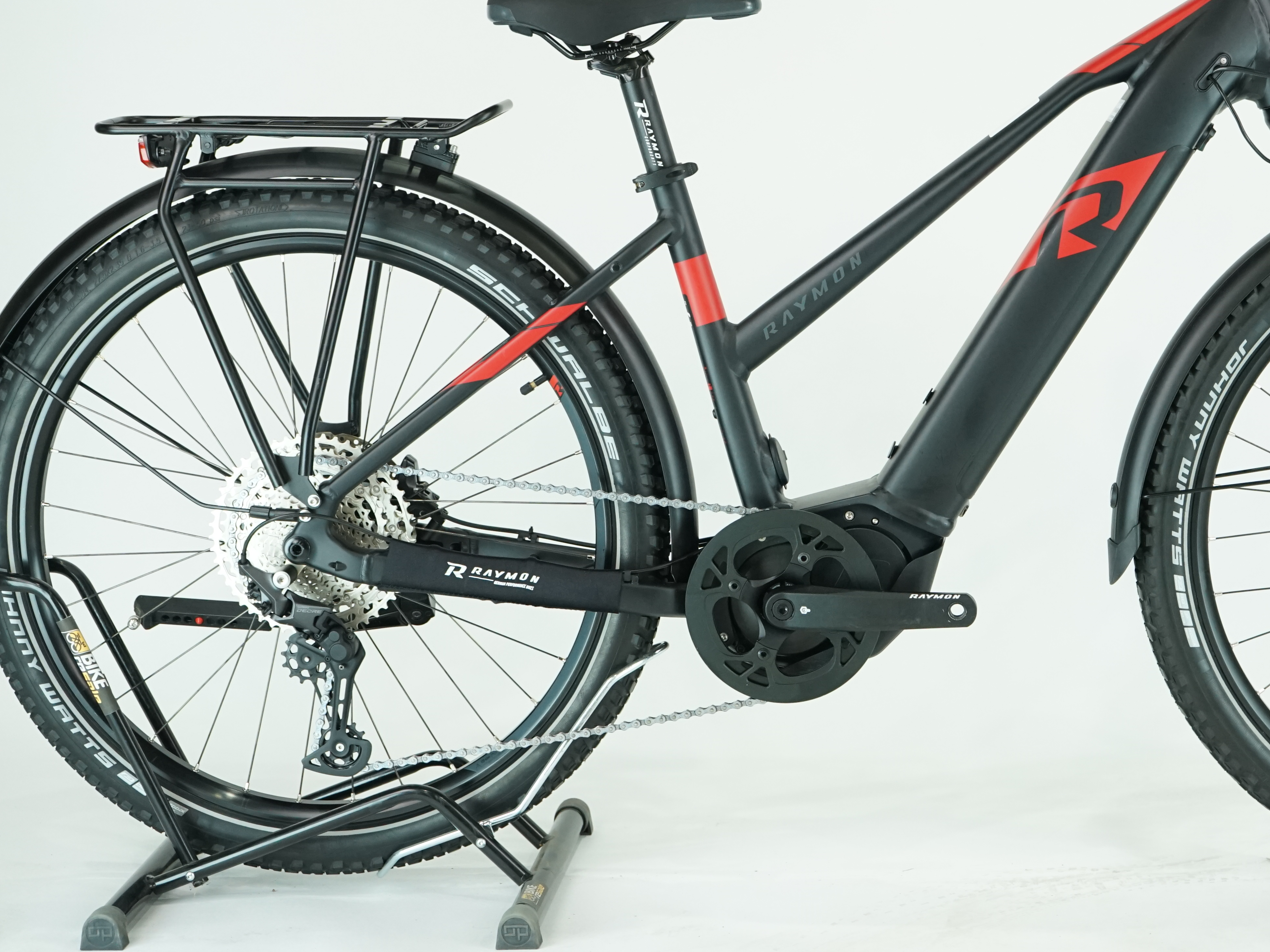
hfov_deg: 23.4
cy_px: 301
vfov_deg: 17.7
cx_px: 906
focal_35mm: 83
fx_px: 3045
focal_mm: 56
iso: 1600
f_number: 5.6
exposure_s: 1/200
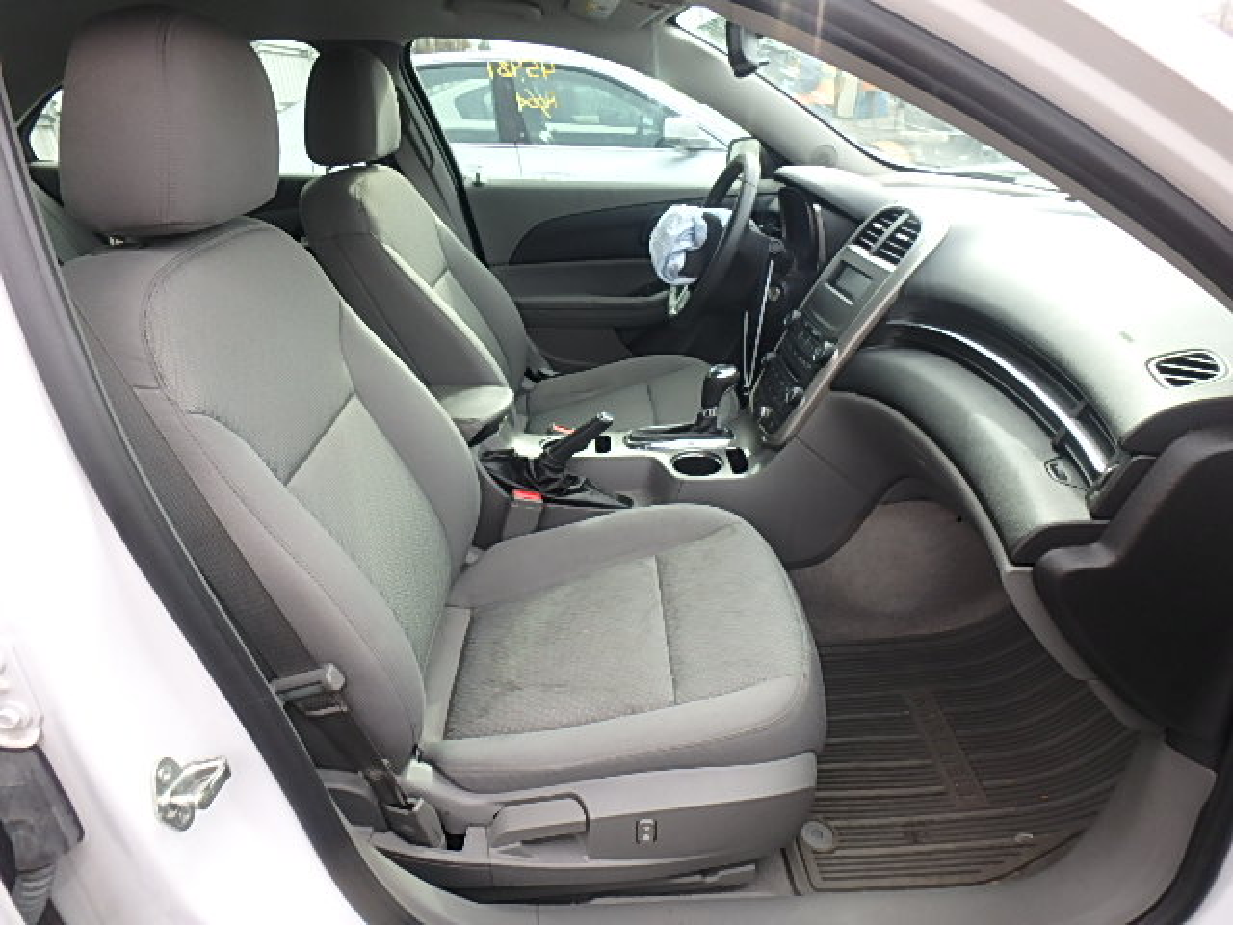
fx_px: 748
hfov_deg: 79.0
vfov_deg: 63.4
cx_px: 616
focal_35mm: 21
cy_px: 462
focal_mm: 3.7
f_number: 3.5
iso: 125
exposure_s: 1/80
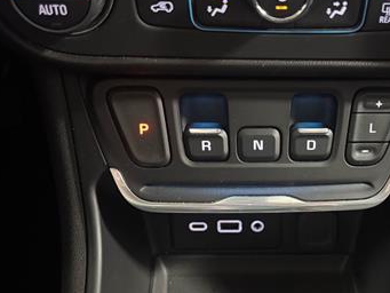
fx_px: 507
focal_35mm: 45
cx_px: 276
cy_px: 206
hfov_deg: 41.2
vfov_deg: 31.8
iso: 2500
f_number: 1.78
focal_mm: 6.76
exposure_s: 1/17
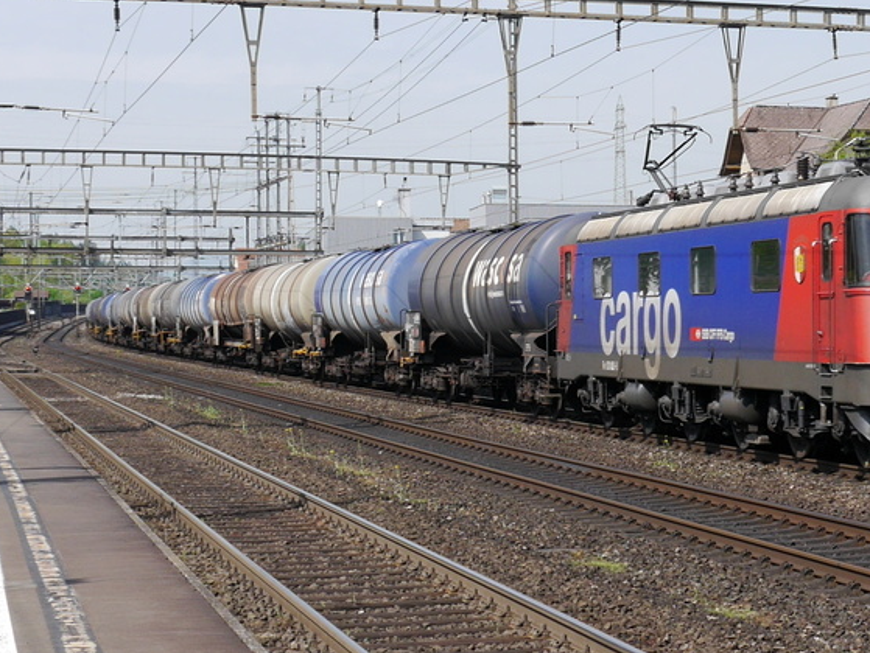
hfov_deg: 27.9
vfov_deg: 21.6
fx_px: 1710
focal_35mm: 68
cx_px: 705
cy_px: 250
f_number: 8
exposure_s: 1/320
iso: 160
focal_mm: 19
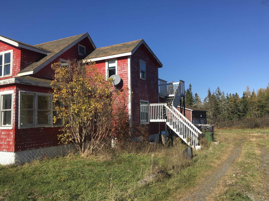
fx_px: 233
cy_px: 101
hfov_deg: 60.0
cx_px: 138
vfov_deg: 46.8
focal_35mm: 30
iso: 25
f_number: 2.2
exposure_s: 1/1832
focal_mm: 4.15
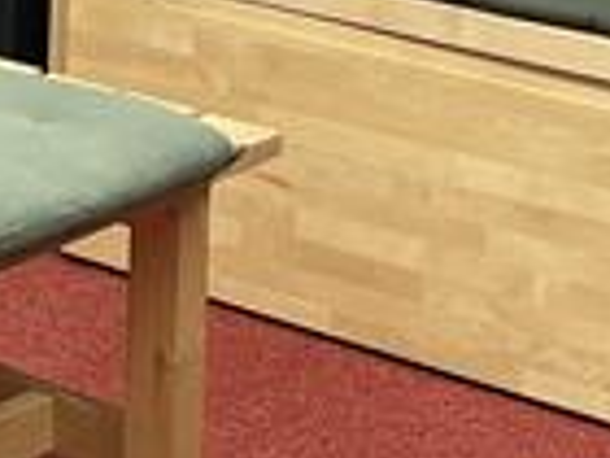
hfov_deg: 11.7
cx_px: -671
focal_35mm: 149
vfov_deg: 9.4
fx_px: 2626
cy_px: -388
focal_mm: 4.2
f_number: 1.6
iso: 100
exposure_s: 1/50
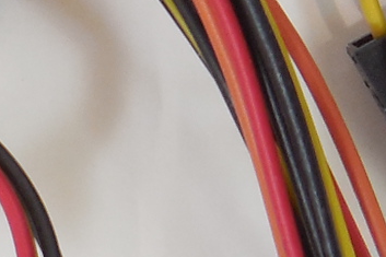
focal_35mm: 174
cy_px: -177
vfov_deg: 7.7
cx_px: -176
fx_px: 1865
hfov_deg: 11.4
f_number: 3.5
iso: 125
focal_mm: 4.6
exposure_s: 1/50
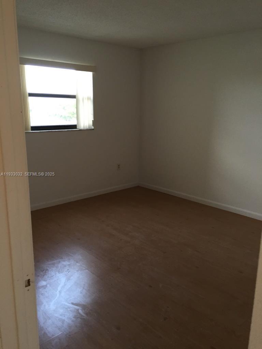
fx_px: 293
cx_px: 131
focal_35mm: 29
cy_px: 174
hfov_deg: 48.2
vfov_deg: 61.7
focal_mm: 4.15
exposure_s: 1/30
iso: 50
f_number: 2.2
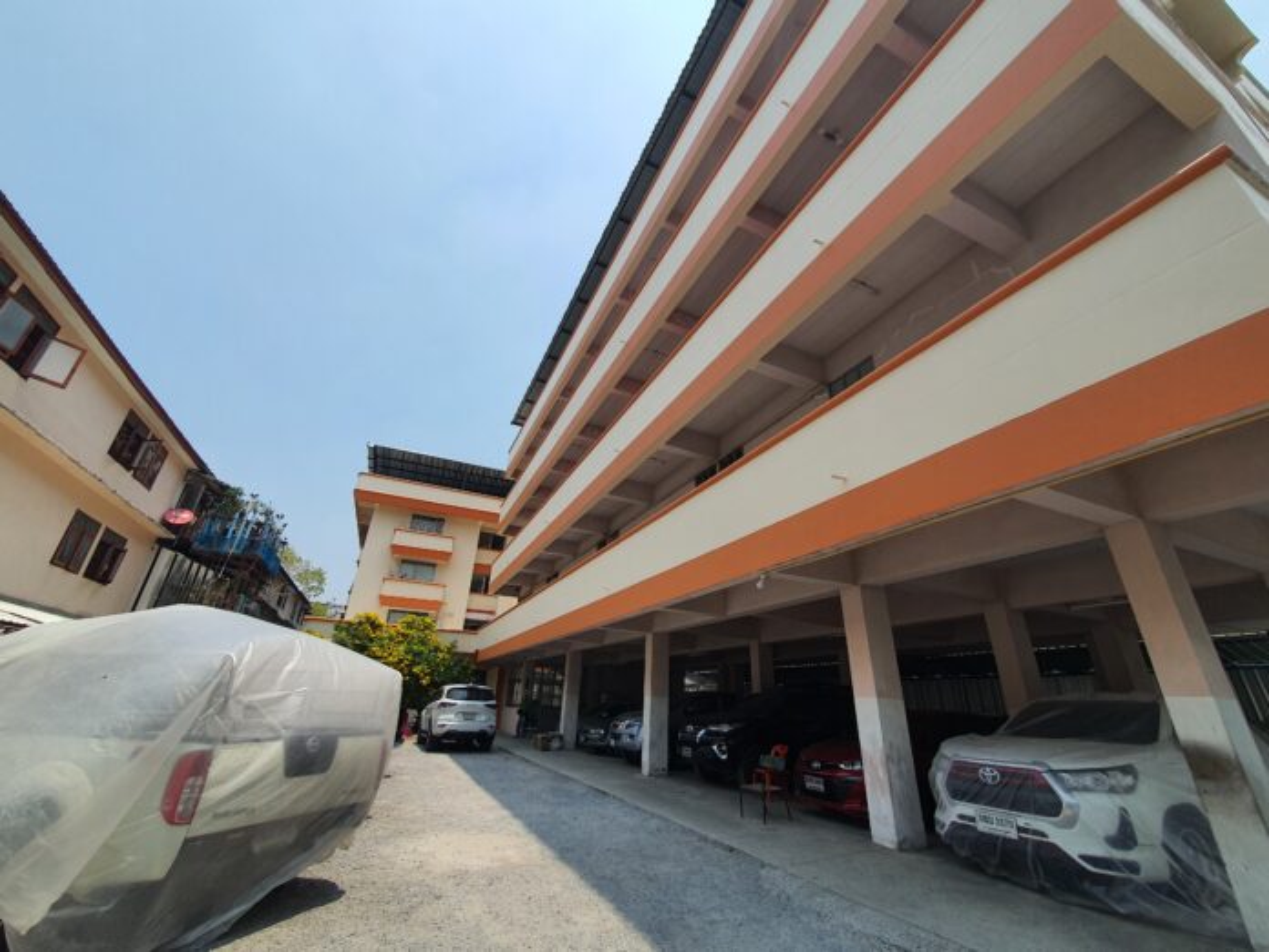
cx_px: 634
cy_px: 476
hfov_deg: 106.2
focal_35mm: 13
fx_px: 477
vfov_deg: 89.9
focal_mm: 1.8
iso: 50
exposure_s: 1/1252
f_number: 2.2
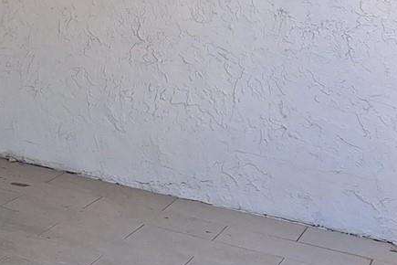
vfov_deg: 14.8
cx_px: -309
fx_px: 970
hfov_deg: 18.4
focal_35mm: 88
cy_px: -81
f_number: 1.8
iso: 40
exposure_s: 1/438
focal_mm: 5.54
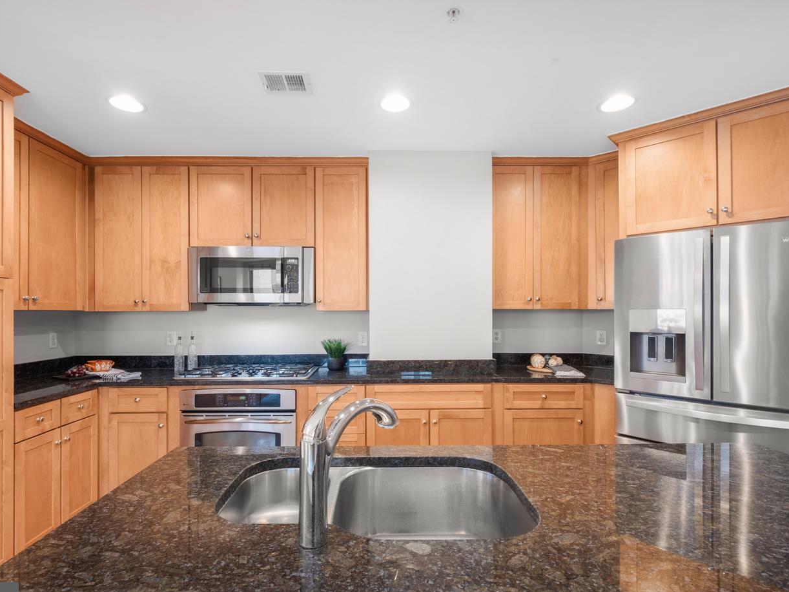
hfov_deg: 91.0
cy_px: 305
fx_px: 387
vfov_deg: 74.7
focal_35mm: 17
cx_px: 383
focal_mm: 10
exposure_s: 1/4
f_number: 8
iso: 320
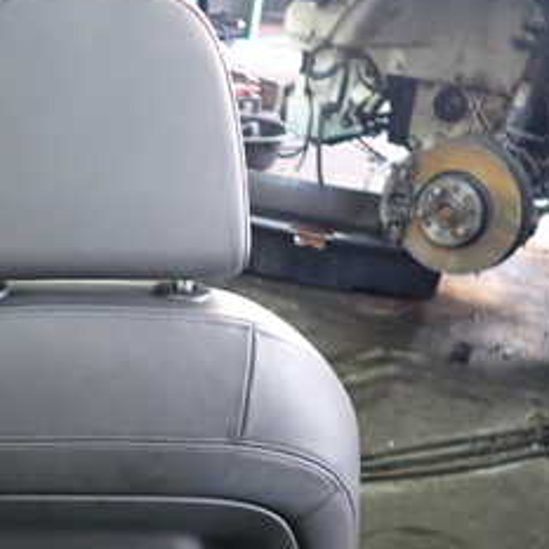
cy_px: 419
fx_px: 1023
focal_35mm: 57
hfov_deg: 28.5
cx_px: 26
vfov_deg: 29.5
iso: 640
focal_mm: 4.5
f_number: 2
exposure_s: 1/30
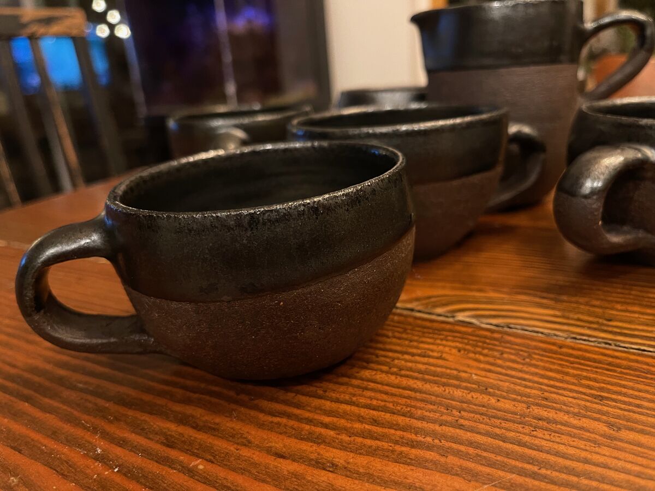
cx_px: 328
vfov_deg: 54.9
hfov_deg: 69.4
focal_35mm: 25
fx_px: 473
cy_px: 246
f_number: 1.6
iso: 500
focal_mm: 5.1
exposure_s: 1/60
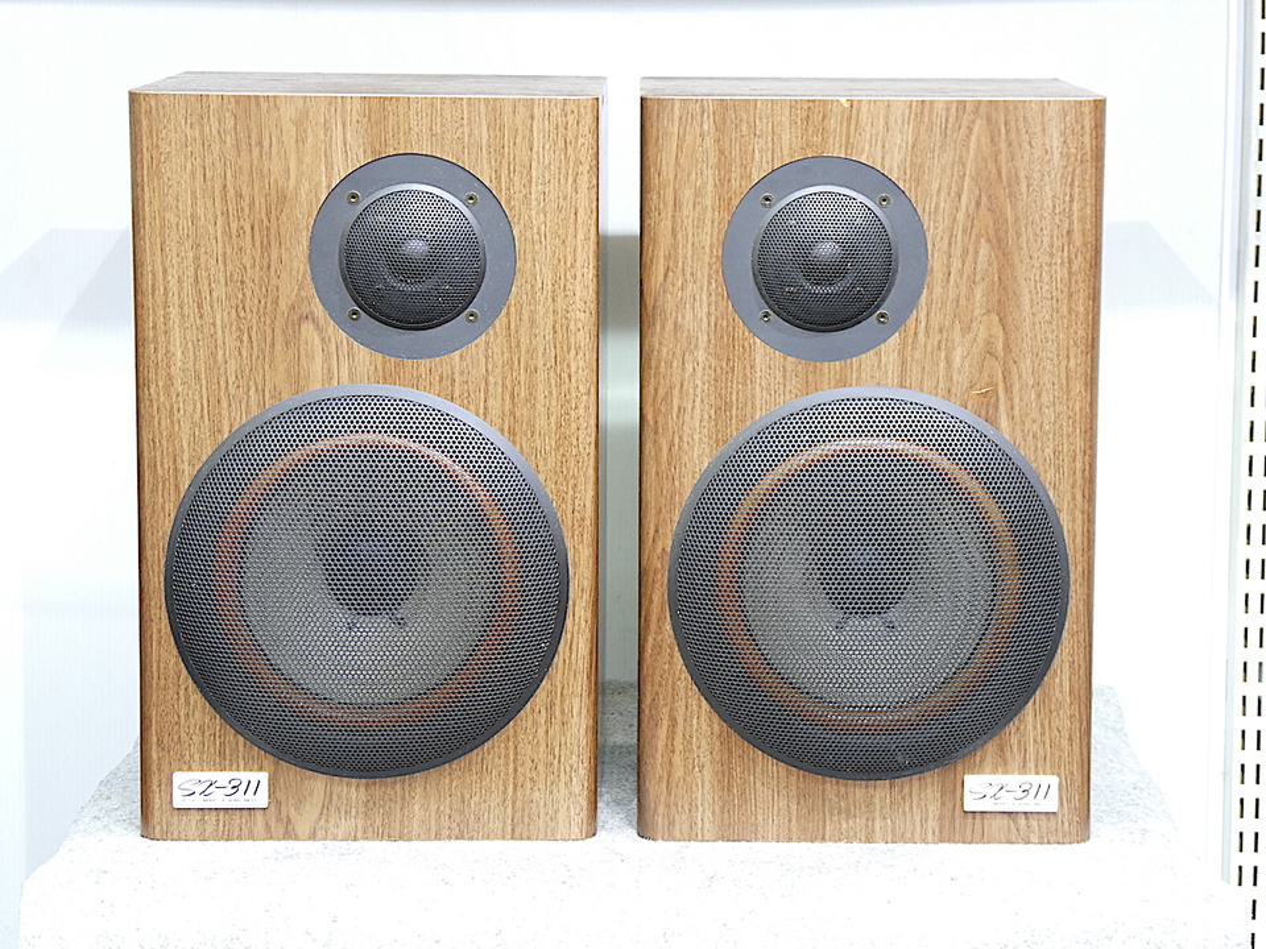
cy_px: 474
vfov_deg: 16.4
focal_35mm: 90
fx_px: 3292
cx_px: 633
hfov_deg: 21.8
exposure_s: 1/2
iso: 200
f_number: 4.9
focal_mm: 16.1
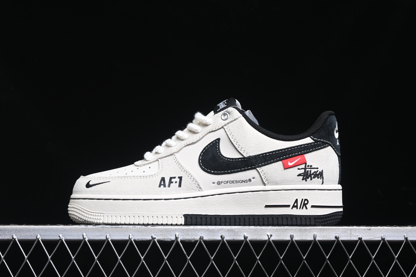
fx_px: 867
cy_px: 138
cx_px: 208
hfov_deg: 27.0
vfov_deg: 18.2
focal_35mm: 75
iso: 160
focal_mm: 50
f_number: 6.3
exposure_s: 1/60
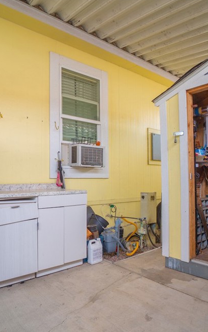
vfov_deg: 74.7
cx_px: 120
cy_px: 172
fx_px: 217
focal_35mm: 24
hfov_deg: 50.9
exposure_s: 1/8
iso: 100
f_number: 7.1
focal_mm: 10
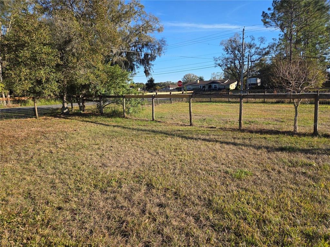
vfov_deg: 58.9
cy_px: 124
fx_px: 219
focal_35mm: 23
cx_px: 165
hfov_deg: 73.9
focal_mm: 5.4
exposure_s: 1/2828
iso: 80
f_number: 1.8
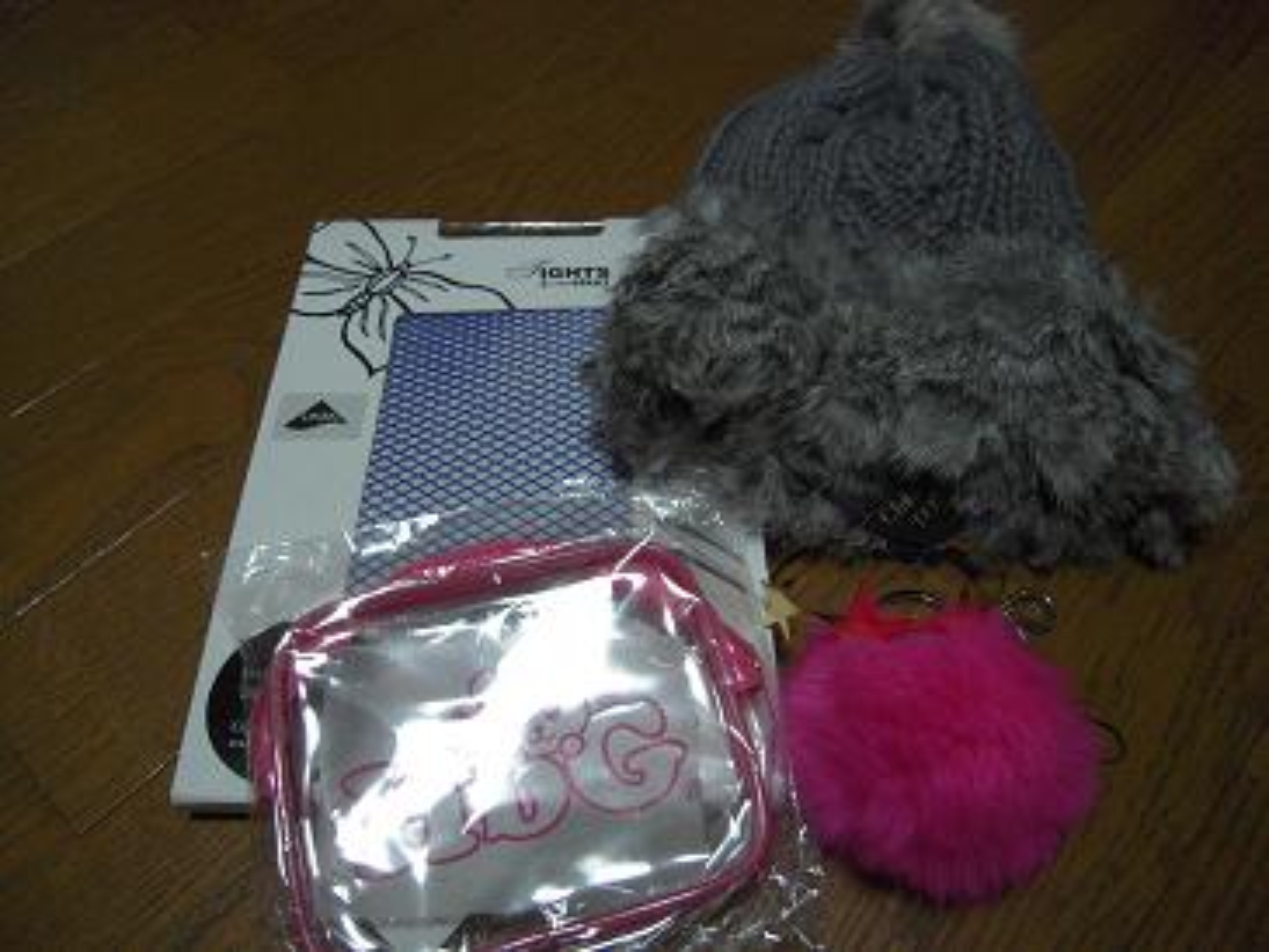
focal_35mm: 28
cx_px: 634
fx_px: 1027
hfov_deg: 63.4
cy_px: 476
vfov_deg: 49.8
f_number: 2.7
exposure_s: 1/125
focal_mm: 5
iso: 640
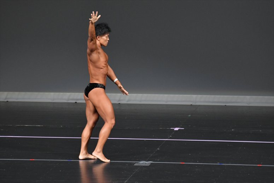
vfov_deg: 4.0
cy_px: 92
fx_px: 2625
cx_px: 137
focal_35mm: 345
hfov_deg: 6.0
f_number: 5.6
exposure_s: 1/400
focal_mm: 230
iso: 4000
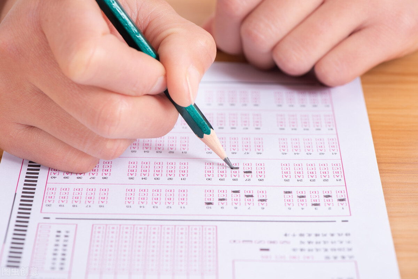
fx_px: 1220
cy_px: 140
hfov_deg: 19.4
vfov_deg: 13.1
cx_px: 209
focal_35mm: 105
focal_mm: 105
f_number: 13
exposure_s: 1/125
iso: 250
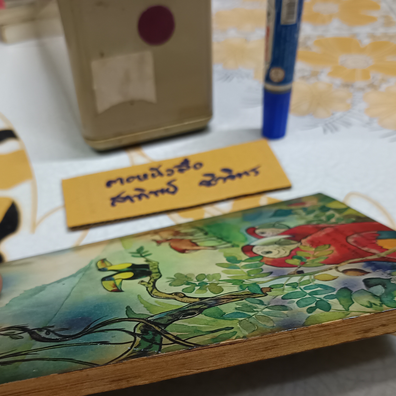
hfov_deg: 40.9
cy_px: 275
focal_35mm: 41
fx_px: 531
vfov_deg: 40.2
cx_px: 194
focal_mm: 5.31
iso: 971
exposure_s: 1/25
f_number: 1.7
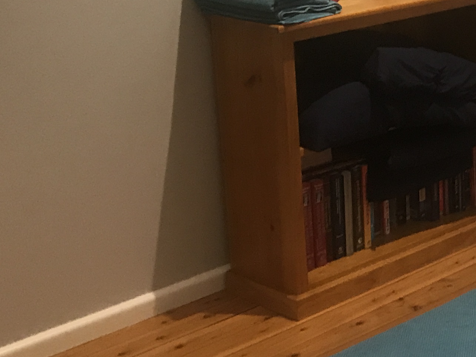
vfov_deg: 16.7
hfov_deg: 20.2
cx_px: 641
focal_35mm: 88
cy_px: 111
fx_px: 1210
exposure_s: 1/17
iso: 64
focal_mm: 3.99
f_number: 1.8
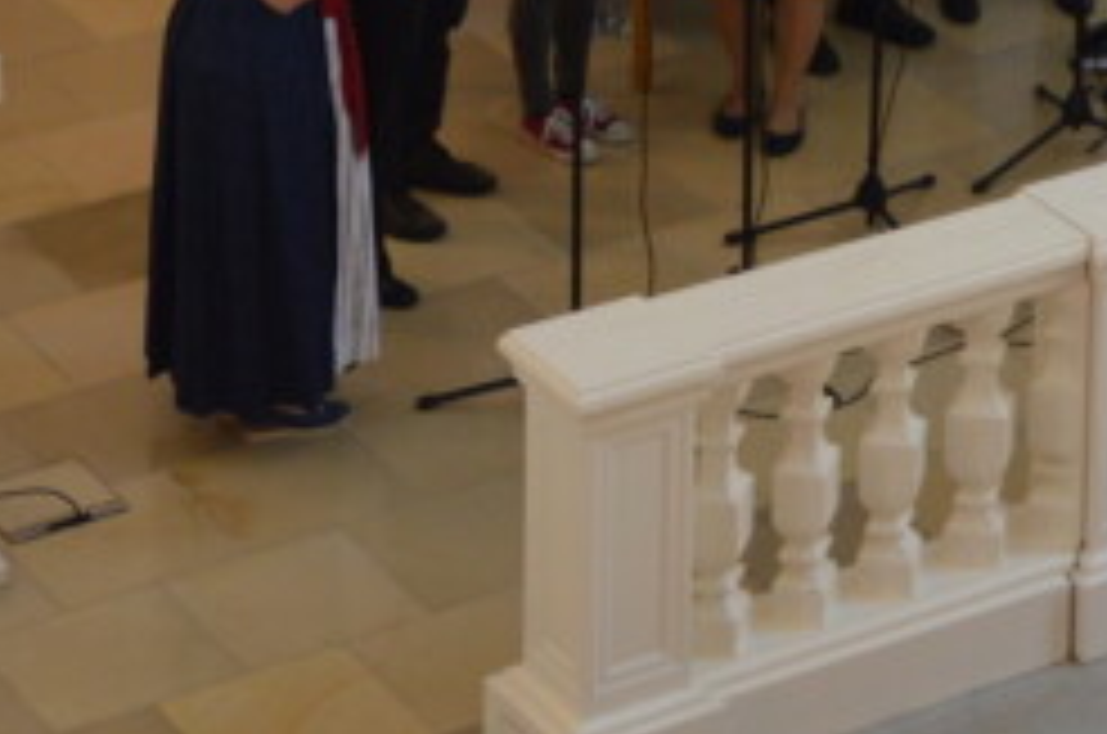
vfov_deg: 8.1
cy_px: -225
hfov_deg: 12.2
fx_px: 5095
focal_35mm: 166
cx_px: 1188
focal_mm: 34
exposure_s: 1/40
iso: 400
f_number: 4.2
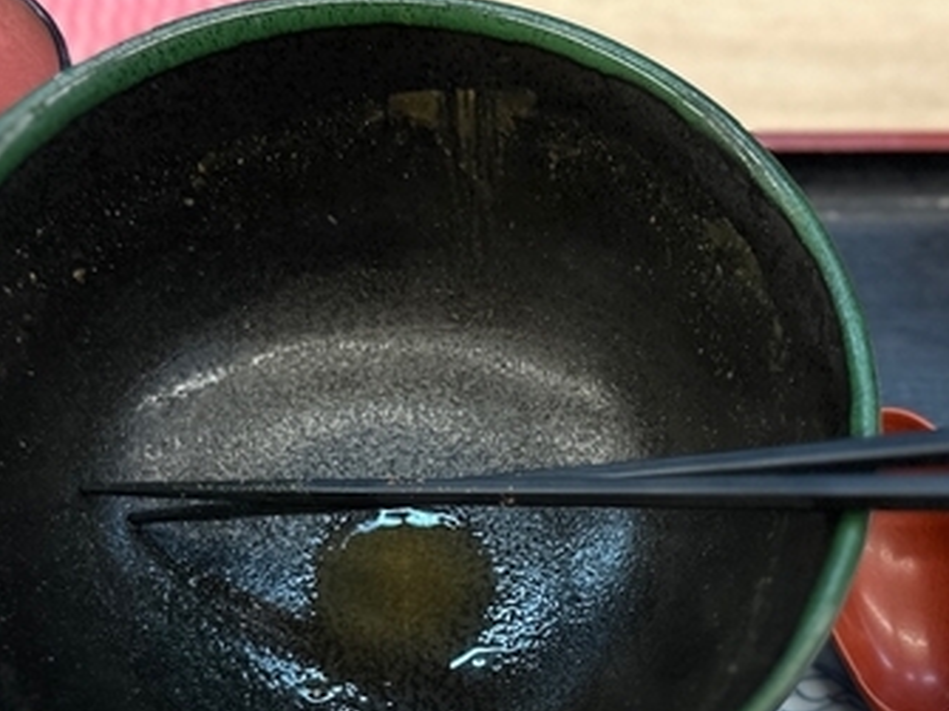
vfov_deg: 33.6
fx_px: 1178
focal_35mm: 43
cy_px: 371
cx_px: 394
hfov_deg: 43.7
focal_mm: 6.86
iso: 125
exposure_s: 1/100
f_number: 1.78
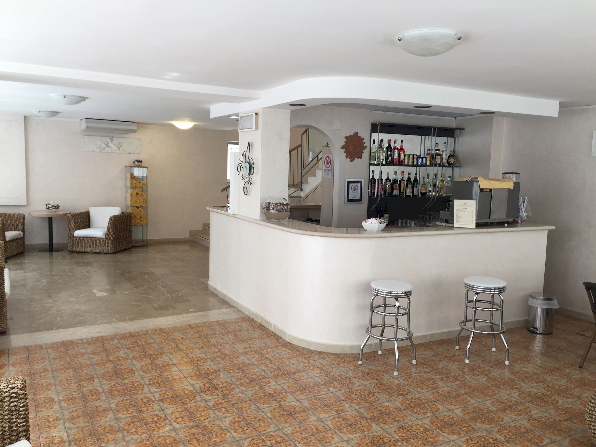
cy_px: 224
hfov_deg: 61.7
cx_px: 298
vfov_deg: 48.2
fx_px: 499
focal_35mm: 29
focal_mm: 4.15
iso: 40
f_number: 2.2
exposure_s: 1/60
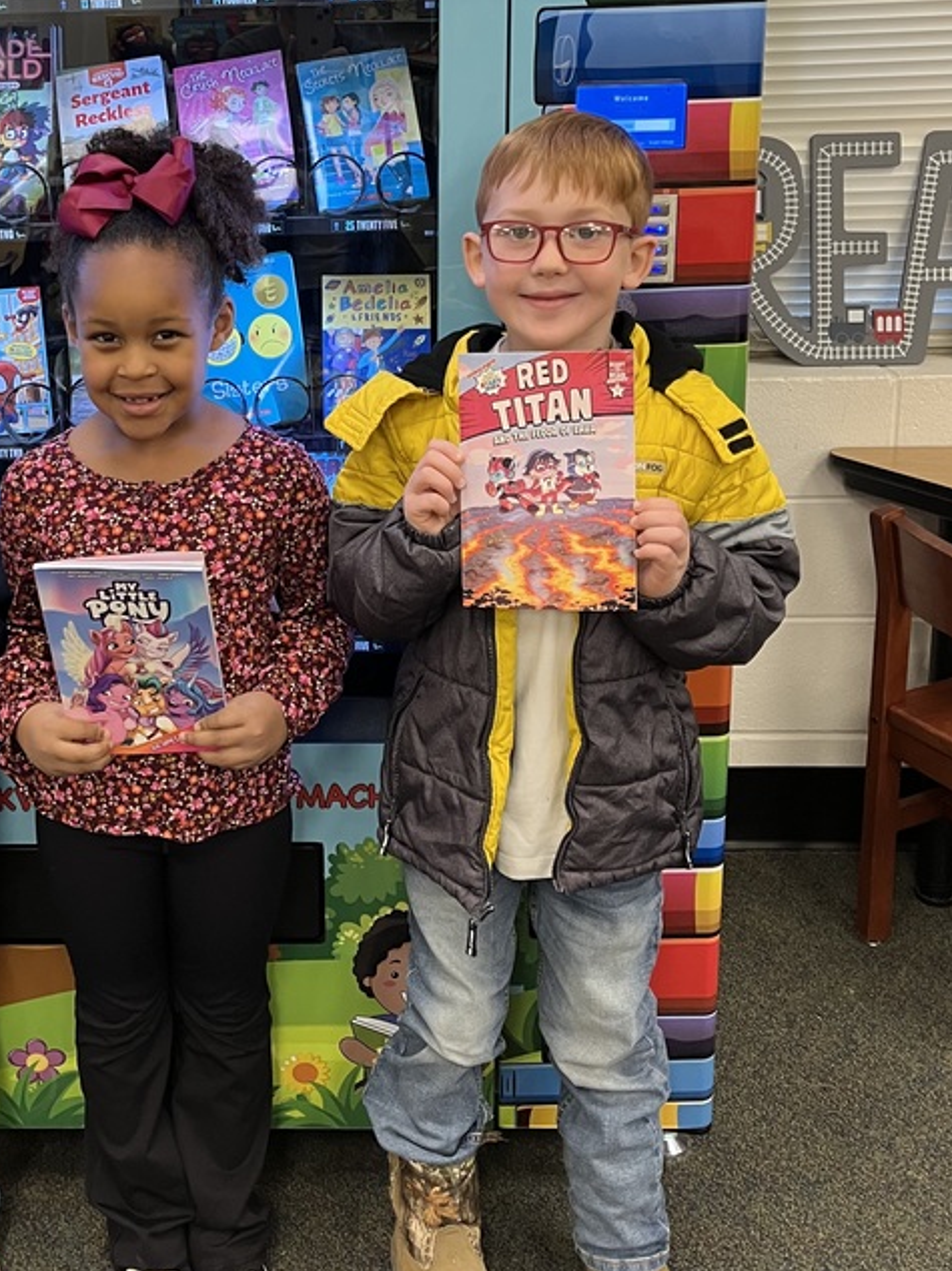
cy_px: 413
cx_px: 265
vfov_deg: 44.1
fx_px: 1541
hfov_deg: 33.8
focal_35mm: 42
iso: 125
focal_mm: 5.1
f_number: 1.6
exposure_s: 1/60
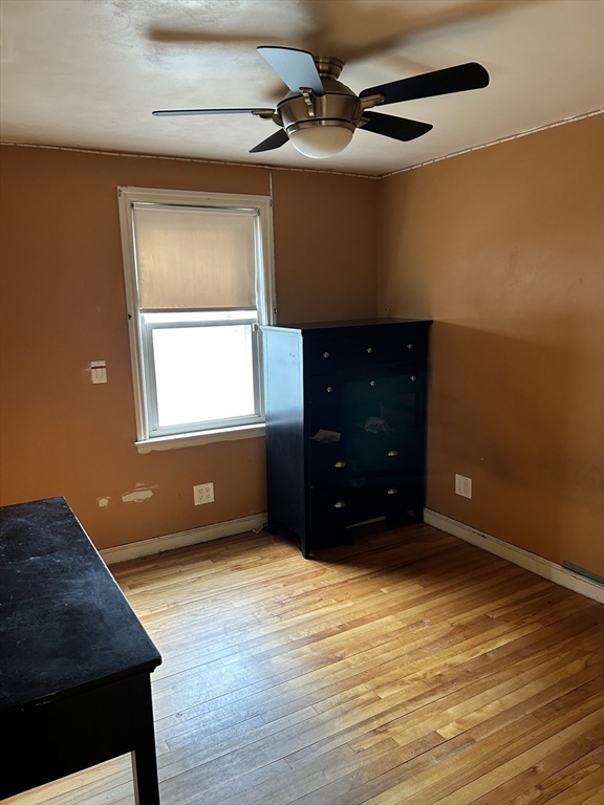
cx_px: 302
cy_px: 402
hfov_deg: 53.1
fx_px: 605
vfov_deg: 67.3
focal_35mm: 26
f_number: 1.5
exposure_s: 1/60
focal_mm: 5.7
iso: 200
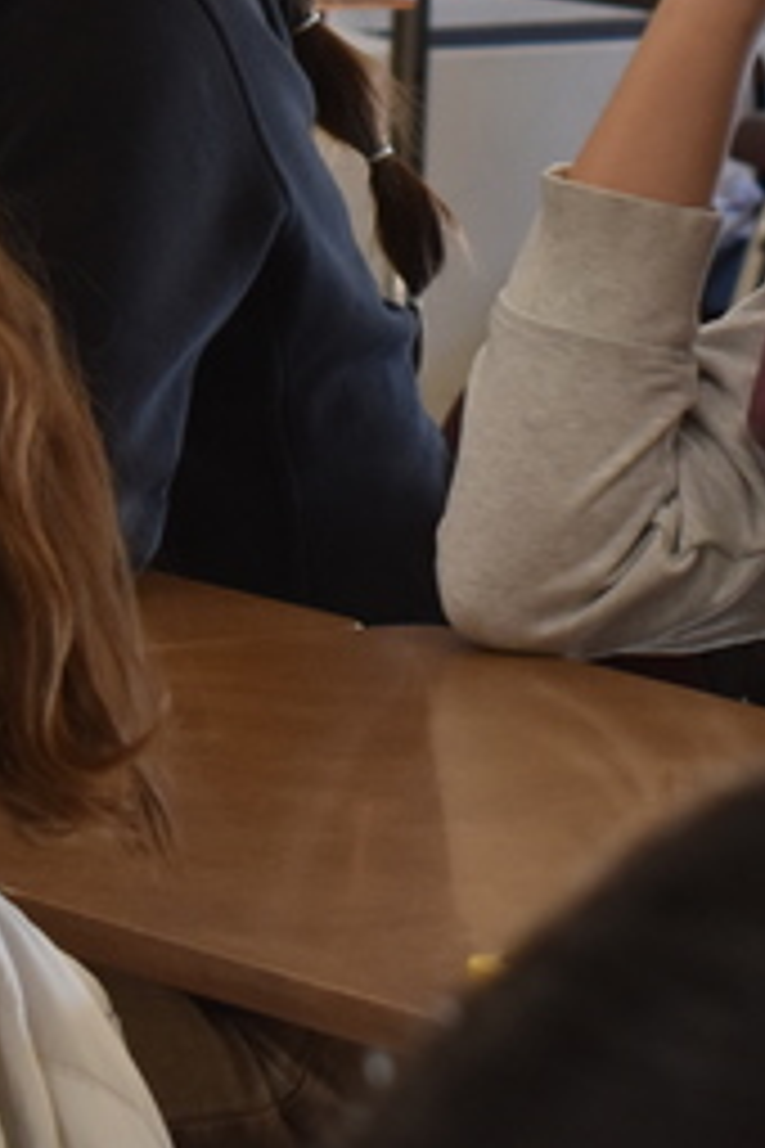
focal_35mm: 313
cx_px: 693
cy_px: -74
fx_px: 9976
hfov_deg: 4.4
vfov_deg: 6.6
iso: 400
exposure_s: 1/60
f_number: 5.6
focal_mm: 52
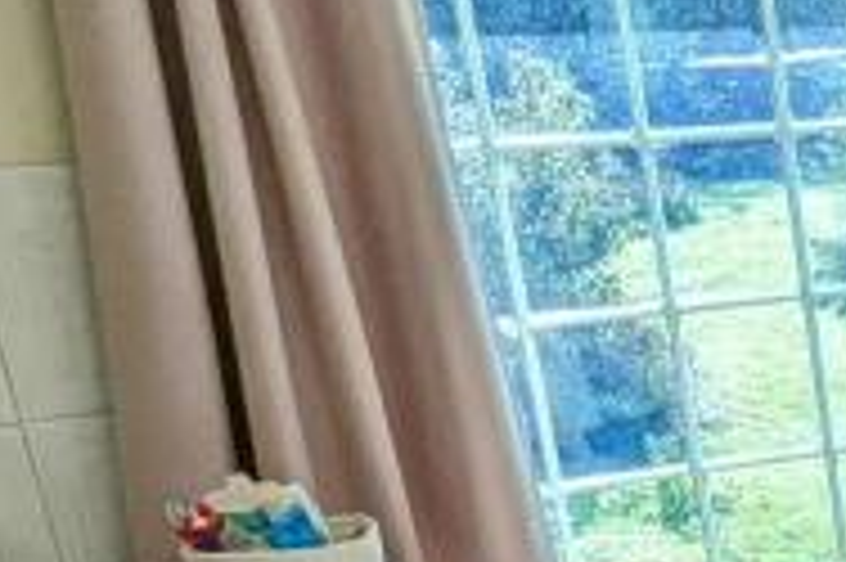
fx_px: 2137
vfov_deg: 13.6
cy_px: 987
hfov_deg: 17.6
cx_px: 1566
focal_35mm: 91
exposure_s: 1/271
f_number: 2.2
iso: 50
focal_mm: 2.35
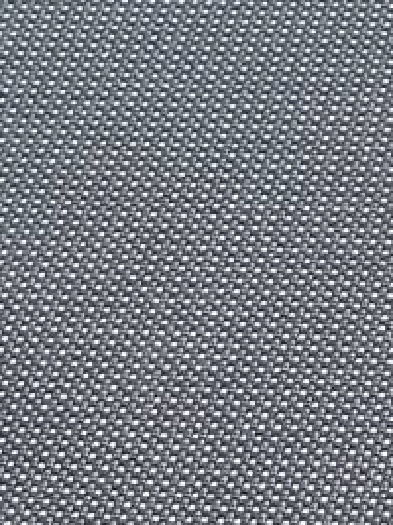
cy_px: -800
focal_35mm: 156
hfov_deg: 8.3
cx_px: 1104
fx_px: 2363
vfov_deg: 10.6
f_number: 1.6
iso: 100
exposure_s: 1/121
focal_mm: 4.2
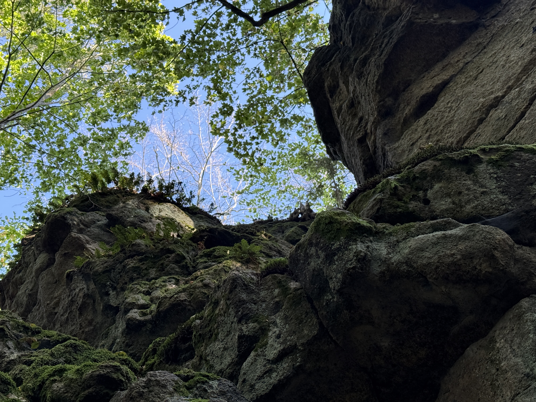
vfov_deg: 30.3
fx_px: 743
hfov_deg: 39.7
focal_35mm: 48
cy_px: 201
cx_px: 268
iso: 125
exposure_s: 1/204
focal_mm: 6.76
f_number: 1.78
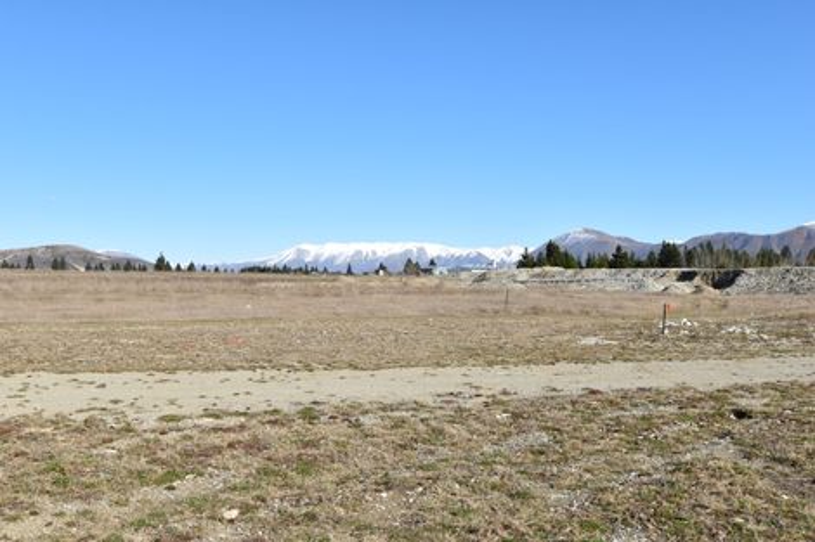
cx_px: 408
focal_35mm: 36
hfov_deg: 53.1
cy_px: 271
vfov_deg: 36.8
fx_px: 815
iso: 200
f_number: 10
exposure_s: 1/400
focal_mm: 24
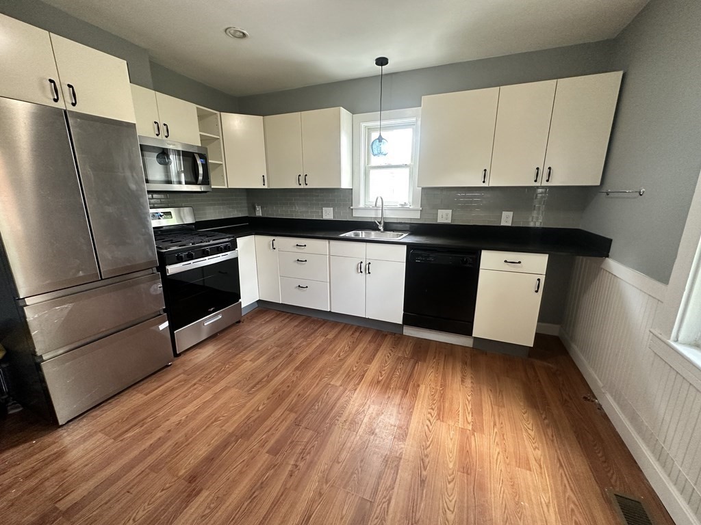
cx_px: 350
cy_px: 262
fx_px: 284
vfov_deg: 85.7
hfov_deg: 102.1
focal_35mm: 14
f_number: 2.2
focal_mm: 2.22
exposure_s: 1/60
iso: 320
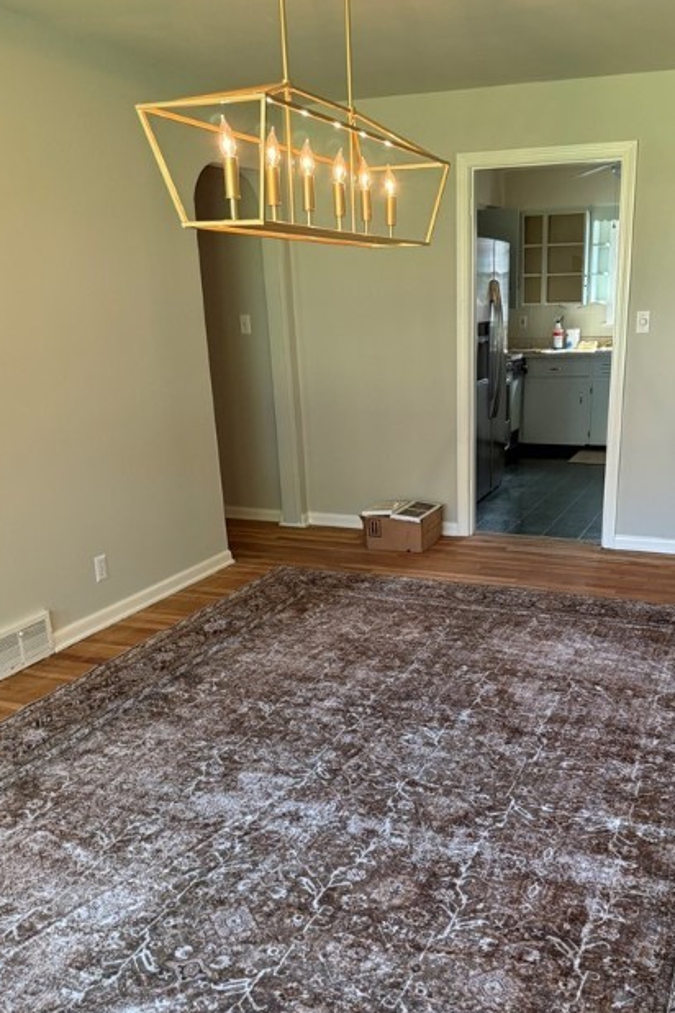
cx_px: 423
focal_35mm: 31
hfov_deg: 42.0
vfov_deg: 60.1
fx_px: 872
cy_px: 572
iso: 200
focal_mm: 6.76
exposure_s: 1/60
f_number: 1.78
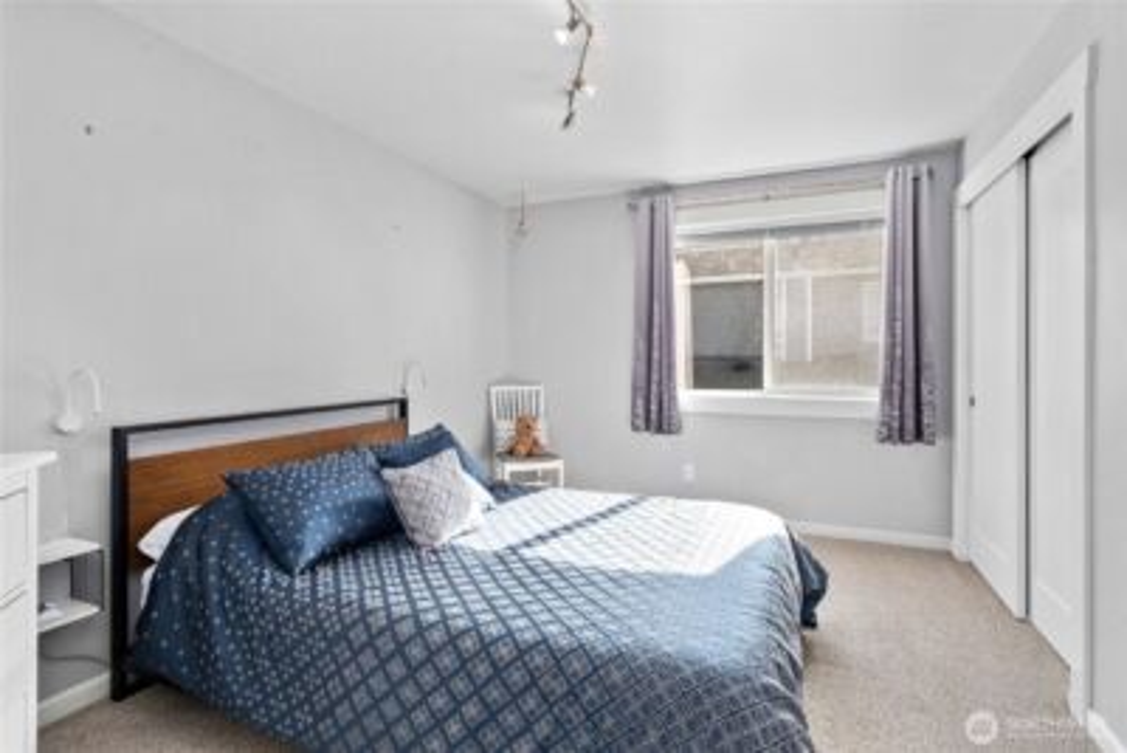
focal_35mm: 17
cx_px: 564
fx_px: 532
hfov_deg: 93.3
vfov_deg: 70.5
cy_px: 376
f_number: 7.1
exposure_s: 1/30
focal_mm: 17
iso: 800
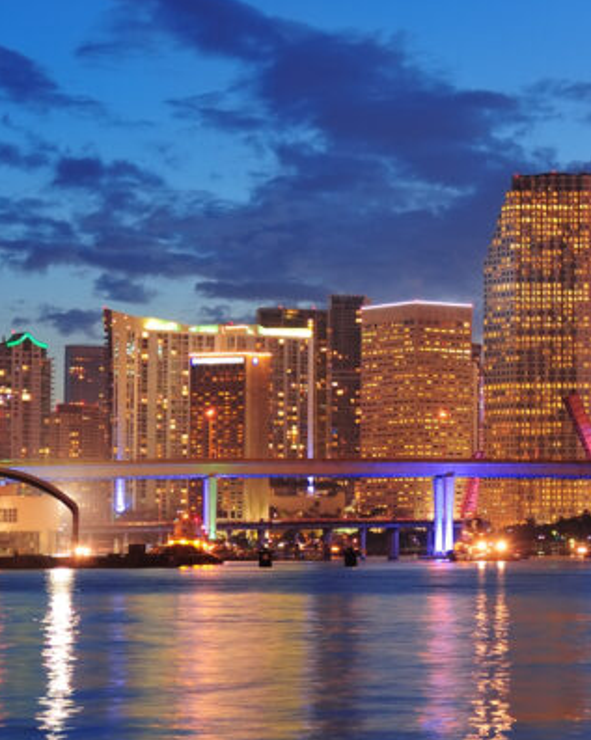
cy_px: 363
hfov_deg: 12.4
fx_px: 2649
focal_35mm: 121
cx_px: 725
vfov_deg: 15.9
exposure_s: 1.5
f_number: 4
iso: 200
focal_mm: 50
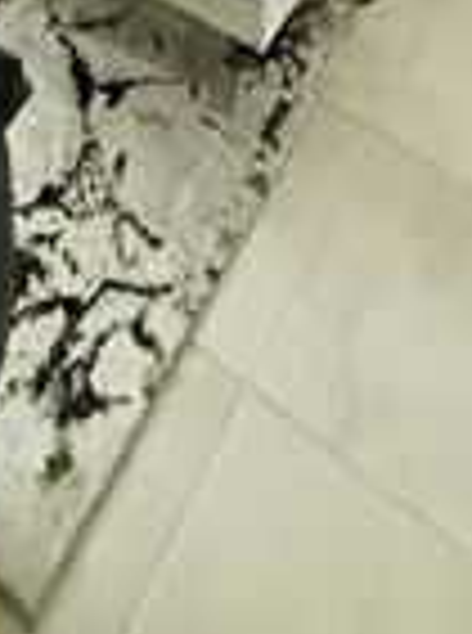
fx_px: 968
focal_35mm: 53
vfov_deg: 21.3
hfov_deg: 27.3
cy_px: -544
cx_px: 182
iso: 1000
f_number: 2.2
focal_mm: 2.22
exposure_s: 1/60
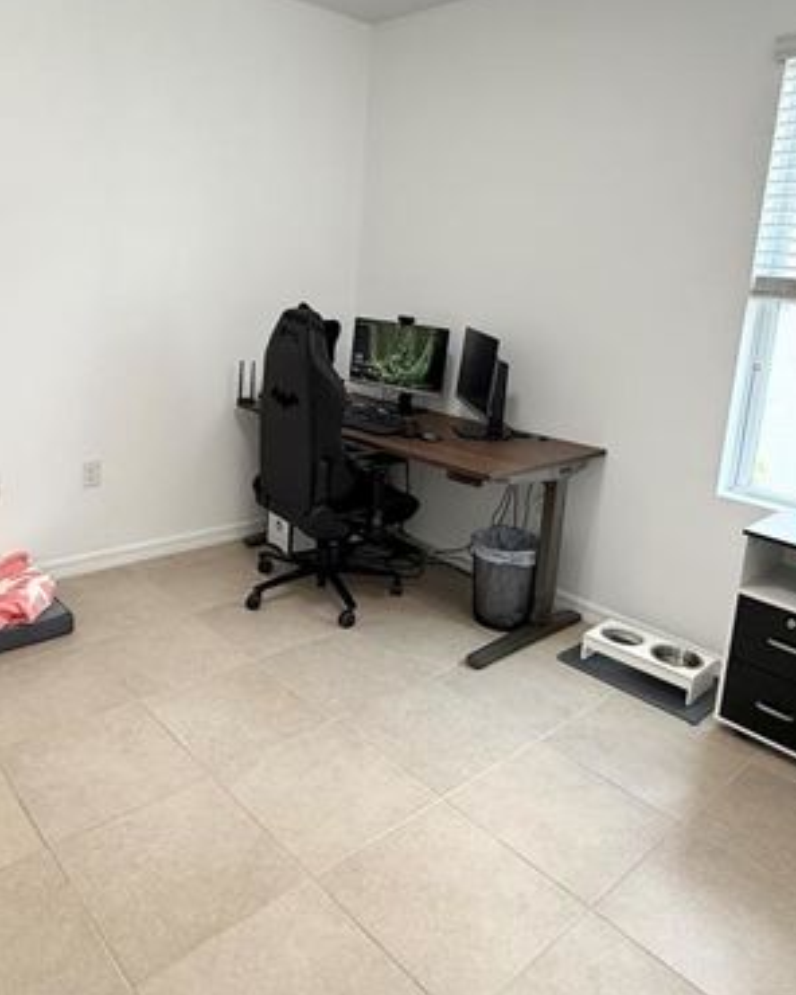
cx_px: 343
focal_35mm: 26
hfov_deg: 54.7
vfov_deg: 65.6
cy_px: 420
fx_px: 766
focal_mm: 2.22
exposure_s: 1/120
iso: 160
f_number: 2.2
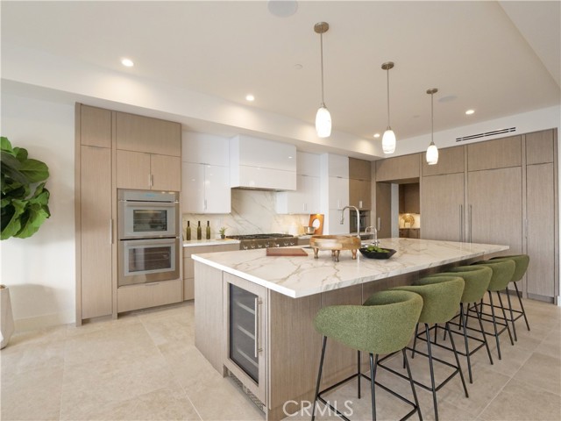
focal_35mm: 16
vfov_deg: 78.1
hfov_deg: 94.5
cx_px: 280
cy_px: 210
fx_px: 259
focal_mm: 8
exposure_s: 1/100
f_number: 8
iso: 2000
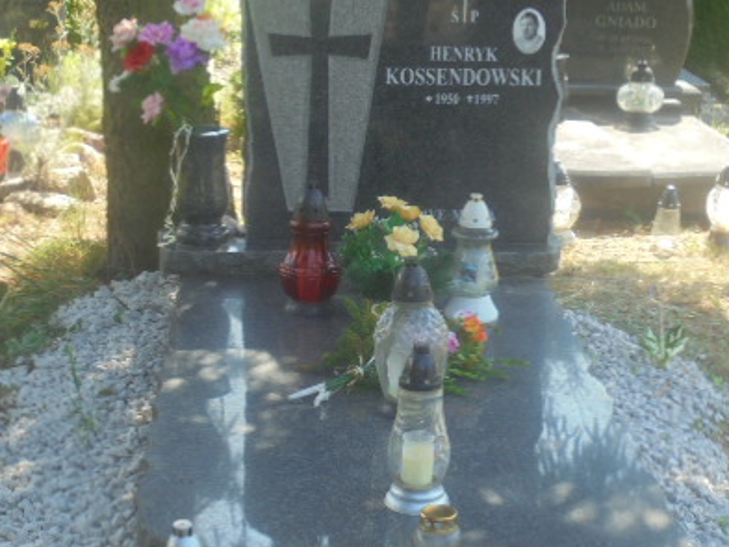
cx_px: 360
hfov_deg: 27.8
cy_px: 295
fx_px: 1475
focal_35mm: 70
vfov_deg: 21.0
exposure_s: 1/125
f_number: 4.5
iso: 100
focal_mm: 7.8
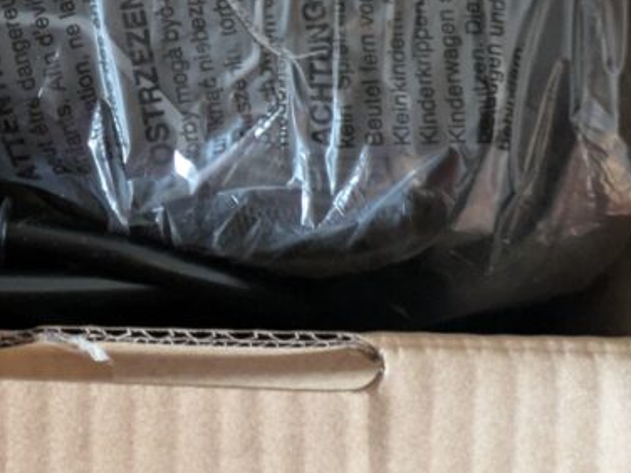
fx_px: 2534
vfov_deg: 10.6
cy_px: 48
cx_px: -44
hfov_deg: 13.9
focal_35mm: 139
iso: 431
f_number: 1.89
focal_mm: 5.43
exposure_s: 1/25
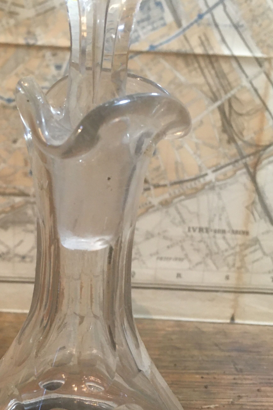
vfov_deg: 41.7
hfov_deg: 28.4
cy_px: 249
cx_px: 84
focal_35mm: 47
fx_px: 535
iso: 200
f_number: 2.2
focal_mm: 4.15
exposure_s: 1/20
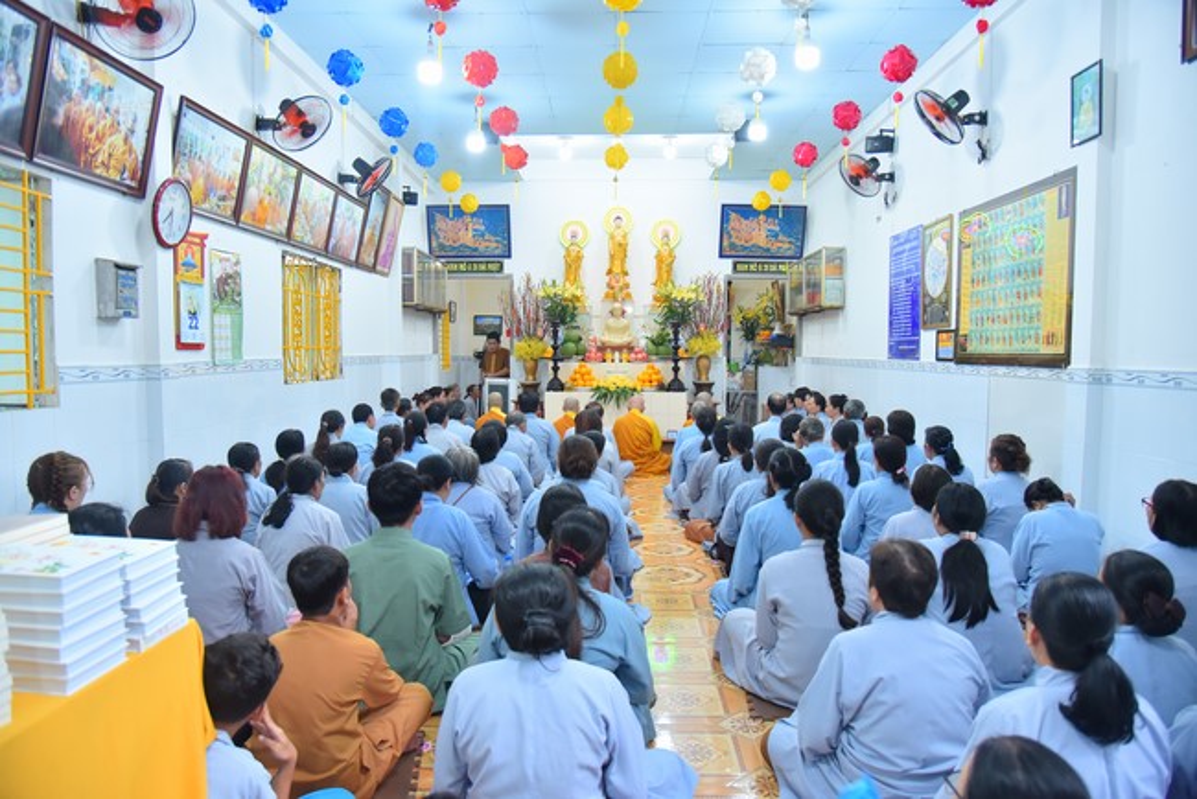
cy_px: 400
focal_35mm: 24
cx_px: 598
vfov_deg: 53.2
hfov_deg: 73.7
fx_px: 798
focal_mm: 24
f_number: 4.5
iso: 1000
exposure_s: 1/125
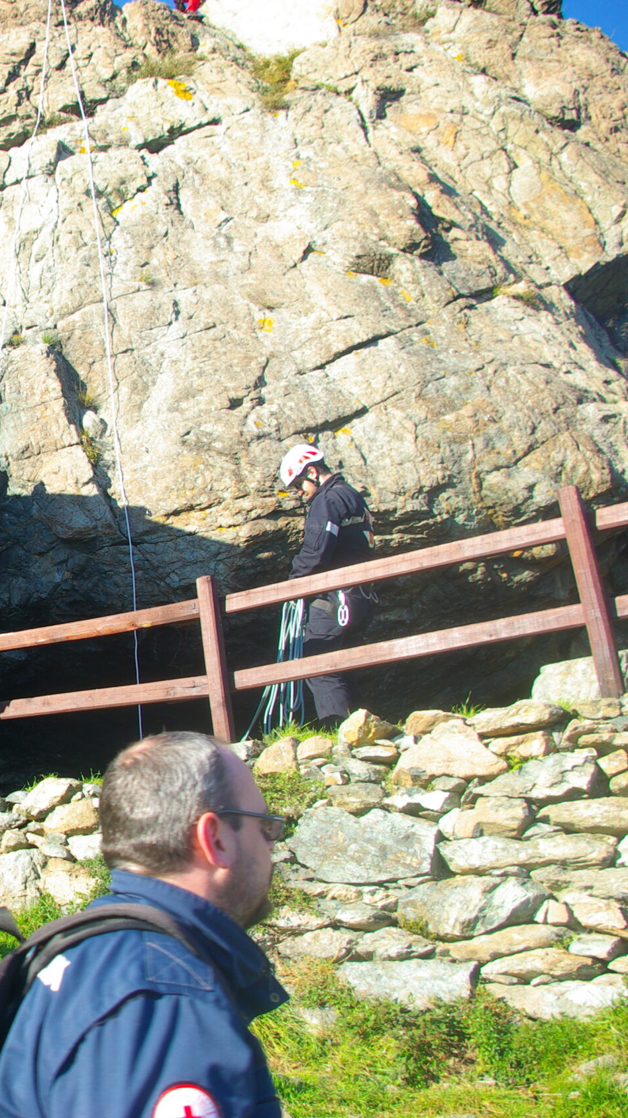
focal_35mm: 43
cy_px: 554
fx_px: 1273
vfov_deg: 47.4
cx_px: -130
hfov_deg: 24.9
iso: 100
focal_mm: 18
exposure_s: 1/125
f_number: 5.6
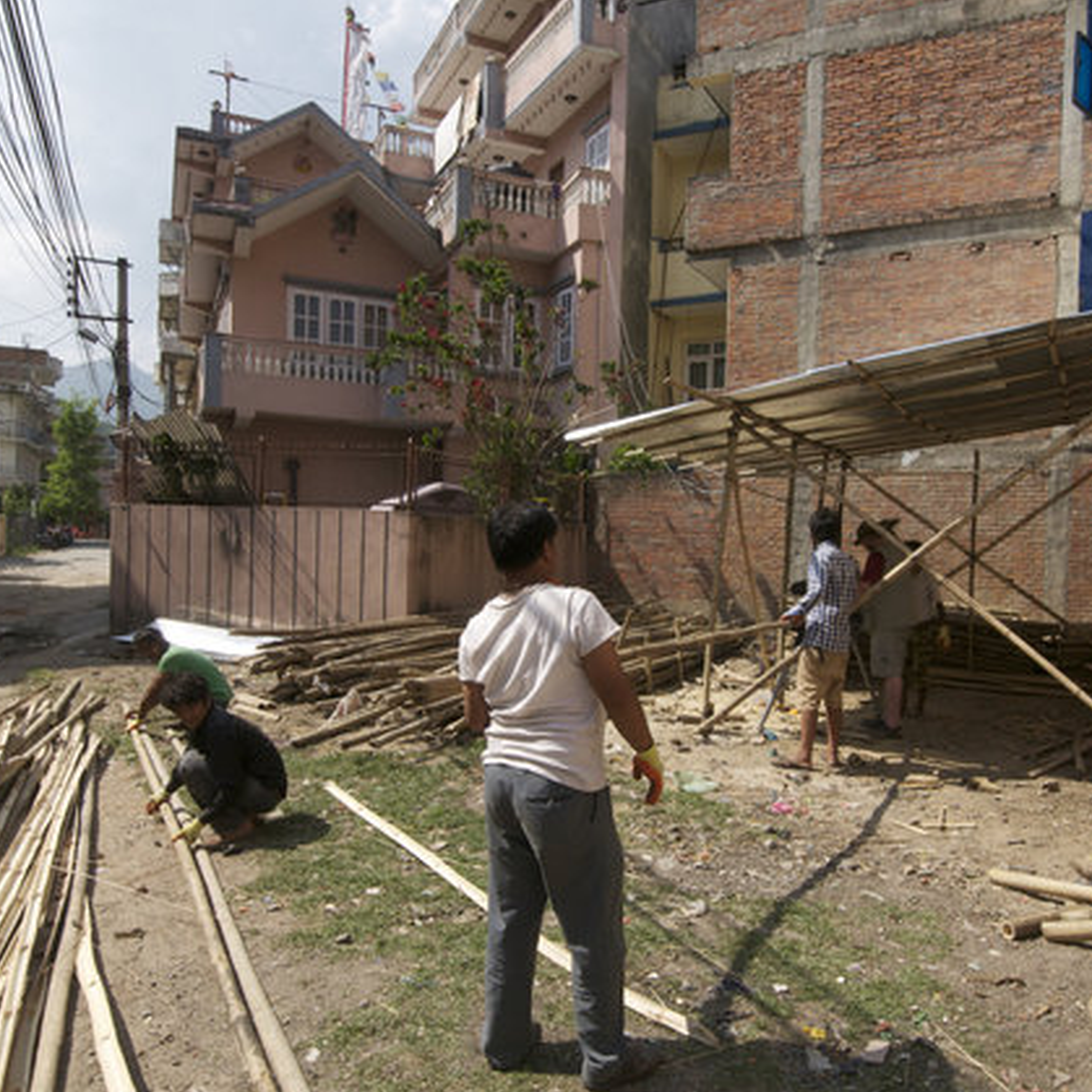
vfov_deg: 61.6
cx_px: 581
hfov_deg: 61.6
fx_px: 916
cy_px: 553
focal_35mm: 26
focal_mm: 13
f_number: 13
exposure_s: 1/320
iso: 400
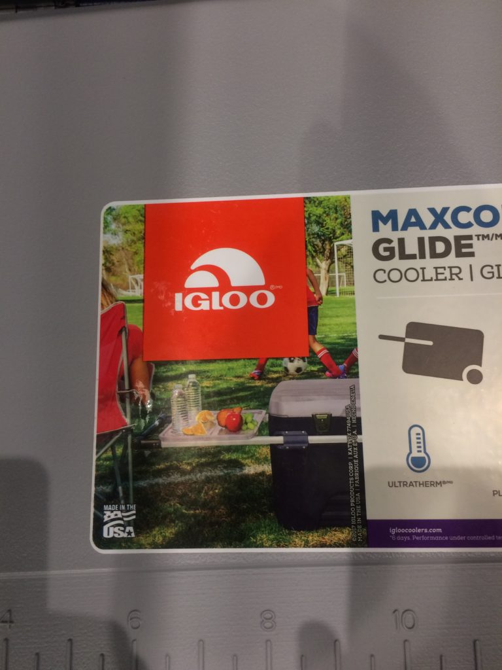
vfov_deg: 61.7
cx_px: 251
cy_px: 335
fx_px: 561
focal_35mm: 29
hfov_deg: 48.2
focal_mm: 4.15
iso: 64
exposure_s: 1/33
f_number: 2.2
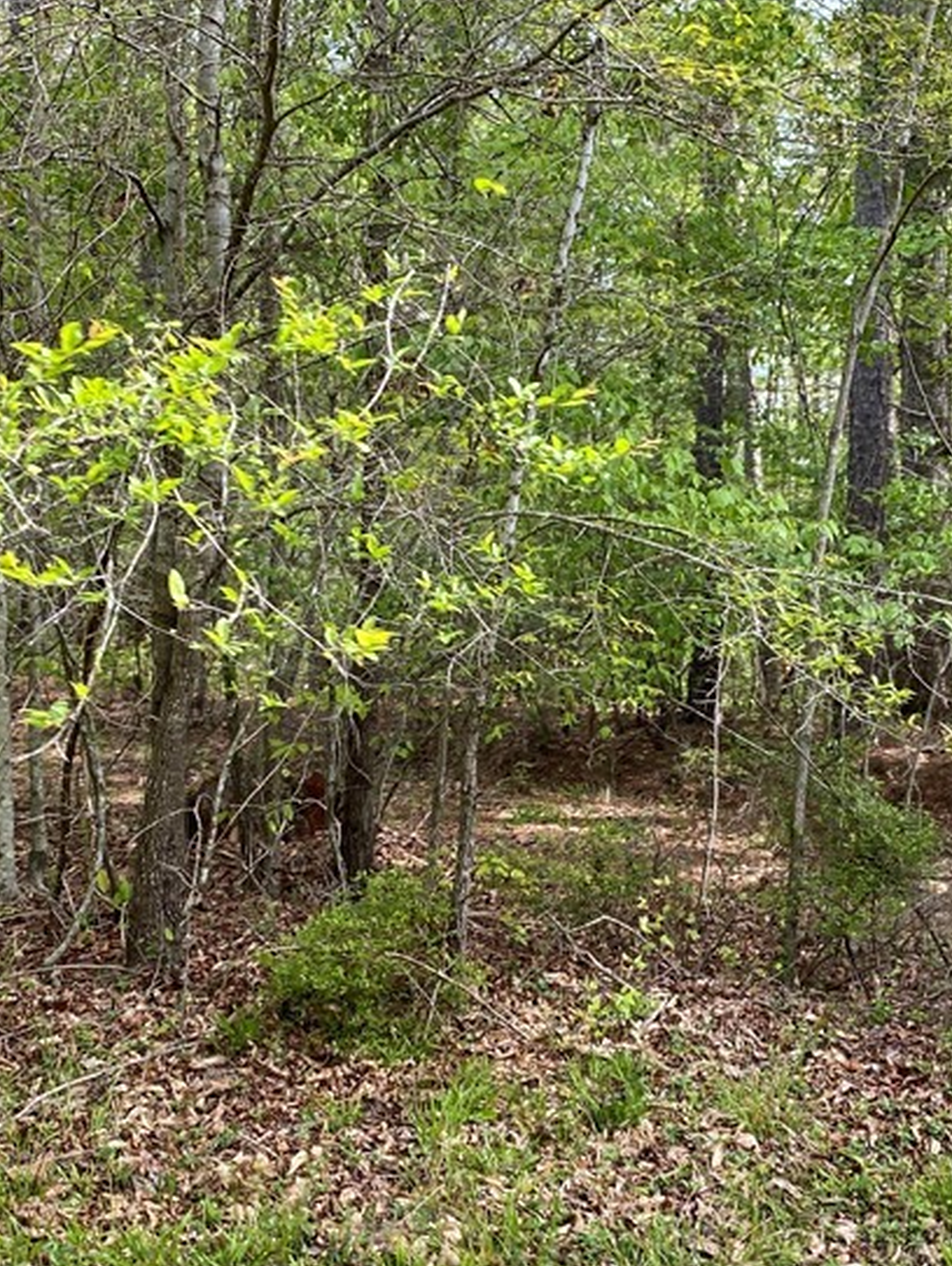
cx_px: 595
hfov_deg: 29.6
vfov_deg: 38.8
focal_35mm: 49
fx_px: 1795
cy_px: 744
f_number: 1.8
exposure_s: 1/275
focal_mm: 4.25
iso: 32
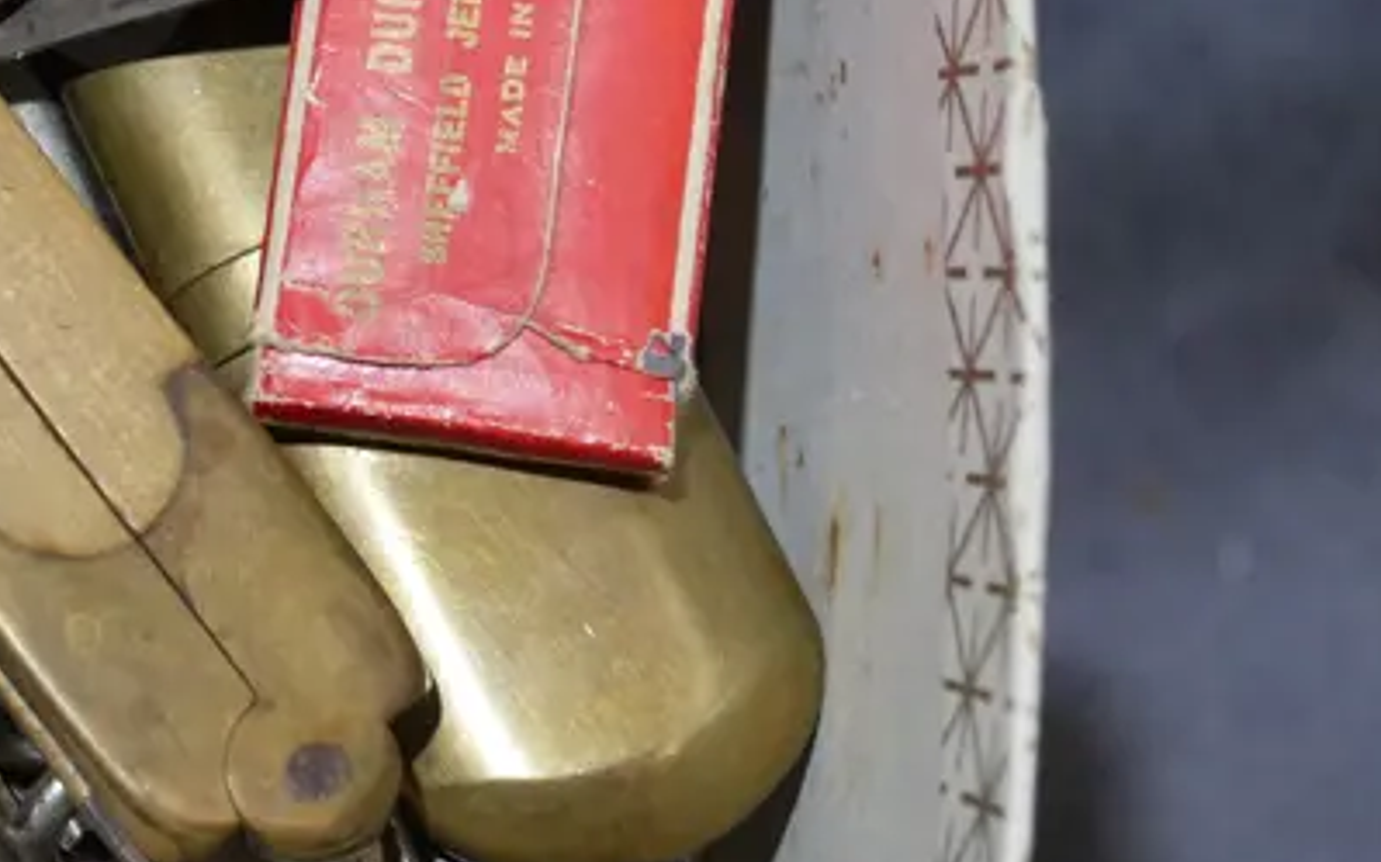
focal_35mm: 109
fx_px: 4101
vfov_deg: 12.0
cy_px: 293
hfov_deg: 18.1
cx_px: -308
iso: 400
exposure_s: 1/60
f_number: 4.5
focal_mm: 20
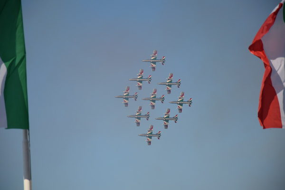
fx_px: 1247
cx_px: 142
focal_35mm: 158
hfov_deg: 13.0
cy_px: 95
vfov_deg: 8.7
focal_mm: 105
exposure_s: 1/640
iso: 100
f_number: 6.3
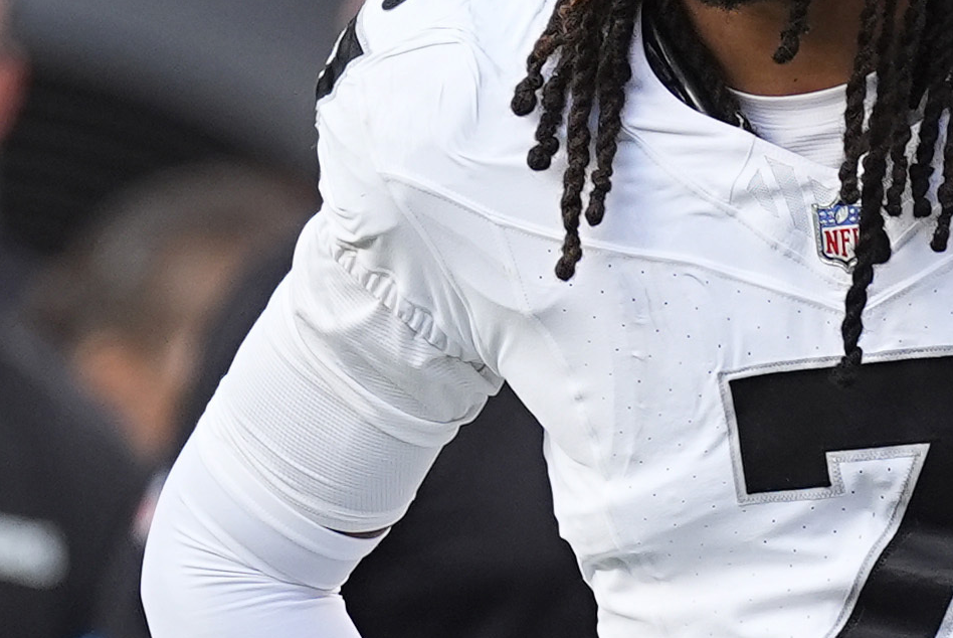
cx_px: 368
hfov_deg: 0.6
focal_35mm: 3736
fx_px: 98989
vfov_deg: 0.4
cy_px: 549
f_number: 4
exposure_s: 1/1000
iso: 800
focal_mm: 600
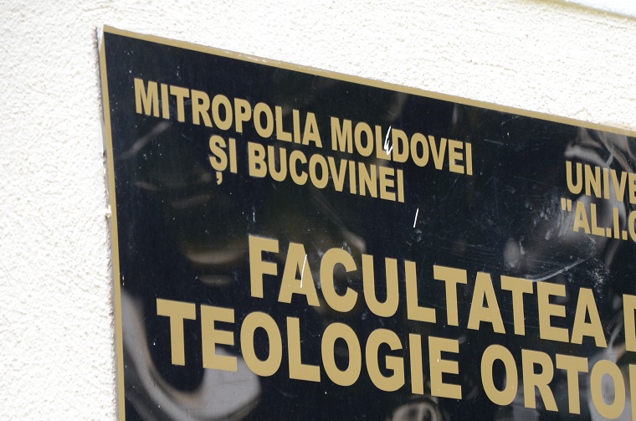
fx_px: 4385
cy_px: 317
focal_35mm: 249
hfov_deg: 8.3
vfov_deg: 5.5
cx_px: 454
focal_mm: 105
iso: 100
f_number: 5.6
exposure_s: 1/30
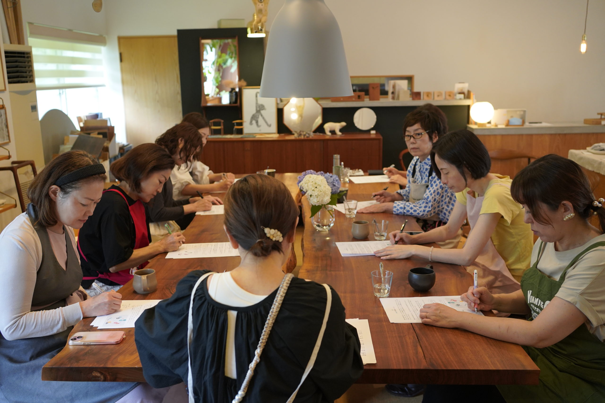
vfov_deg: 37.9
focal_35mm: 35
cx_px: 302
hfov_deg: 54.4
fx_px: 588
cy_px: 202
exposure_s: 1/160
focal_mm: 35
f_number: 4
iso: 2000
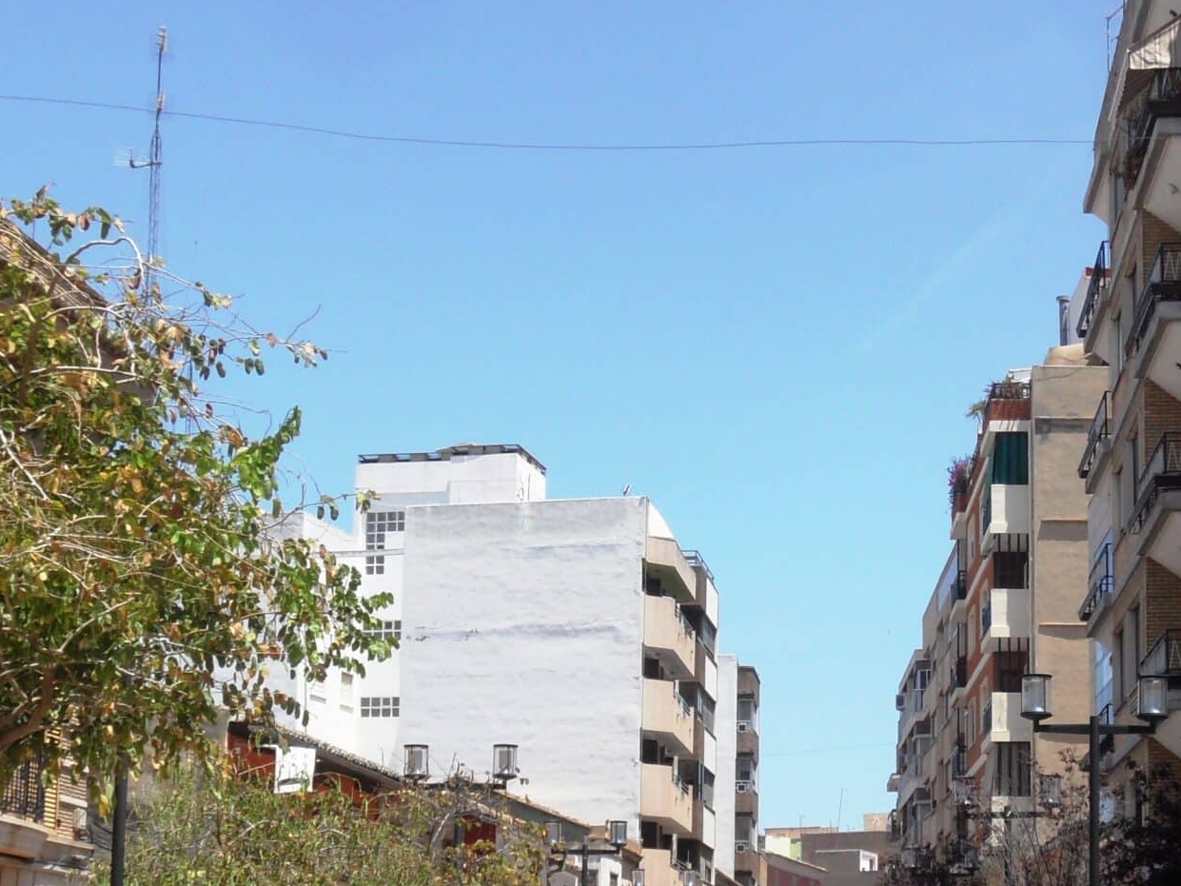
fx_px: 2252
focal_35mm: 66
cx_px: 788
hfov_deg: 29.2
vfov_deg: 21.9
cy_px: 719
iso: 80
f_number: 3.4
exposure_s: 1/750
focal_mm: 5.3
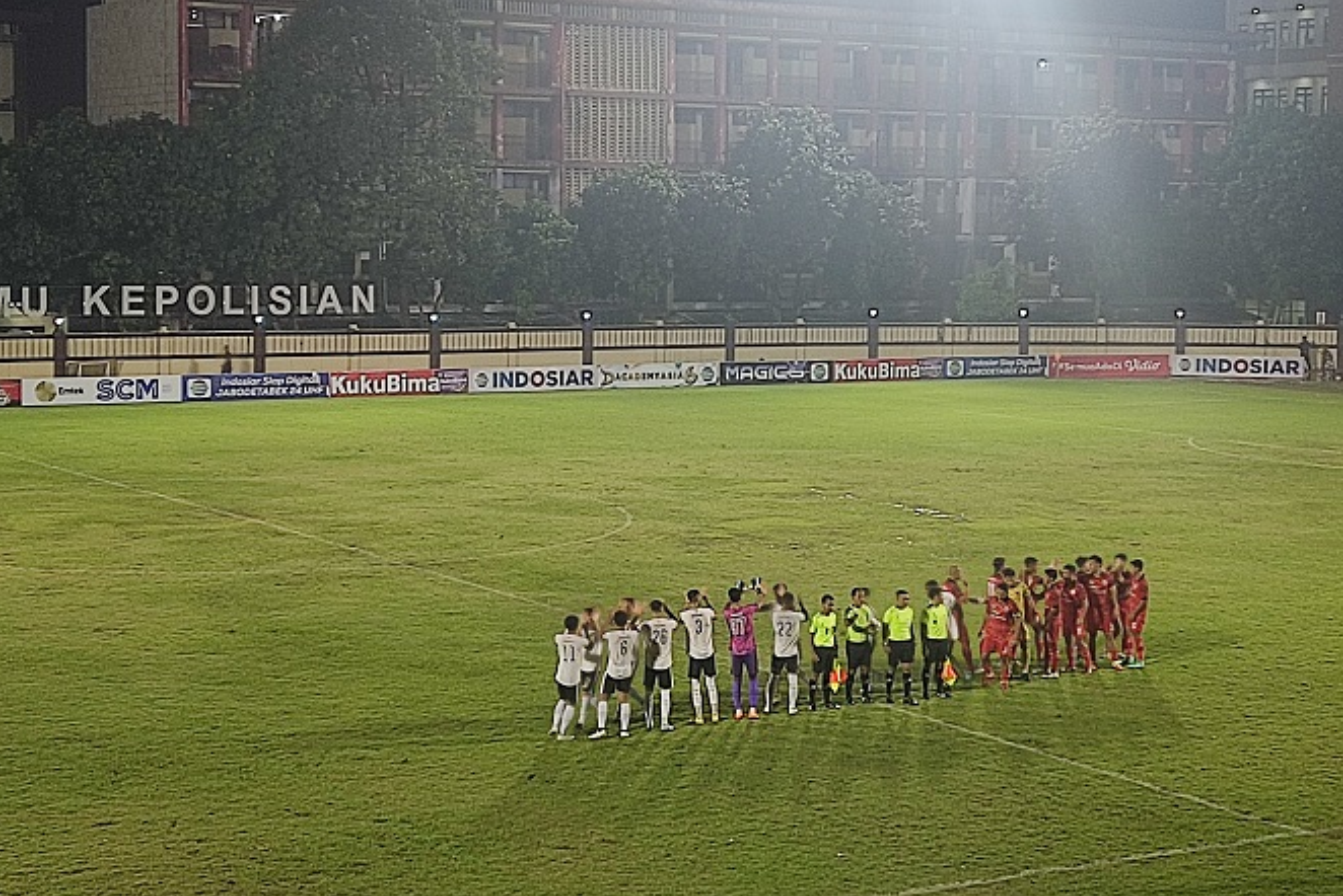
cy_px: 405
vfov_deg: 20.0
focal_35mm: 68
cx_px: 669
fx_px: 2538
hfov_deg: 29.6
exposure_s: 1/50
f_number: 1.79
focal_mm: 4.71
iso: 137
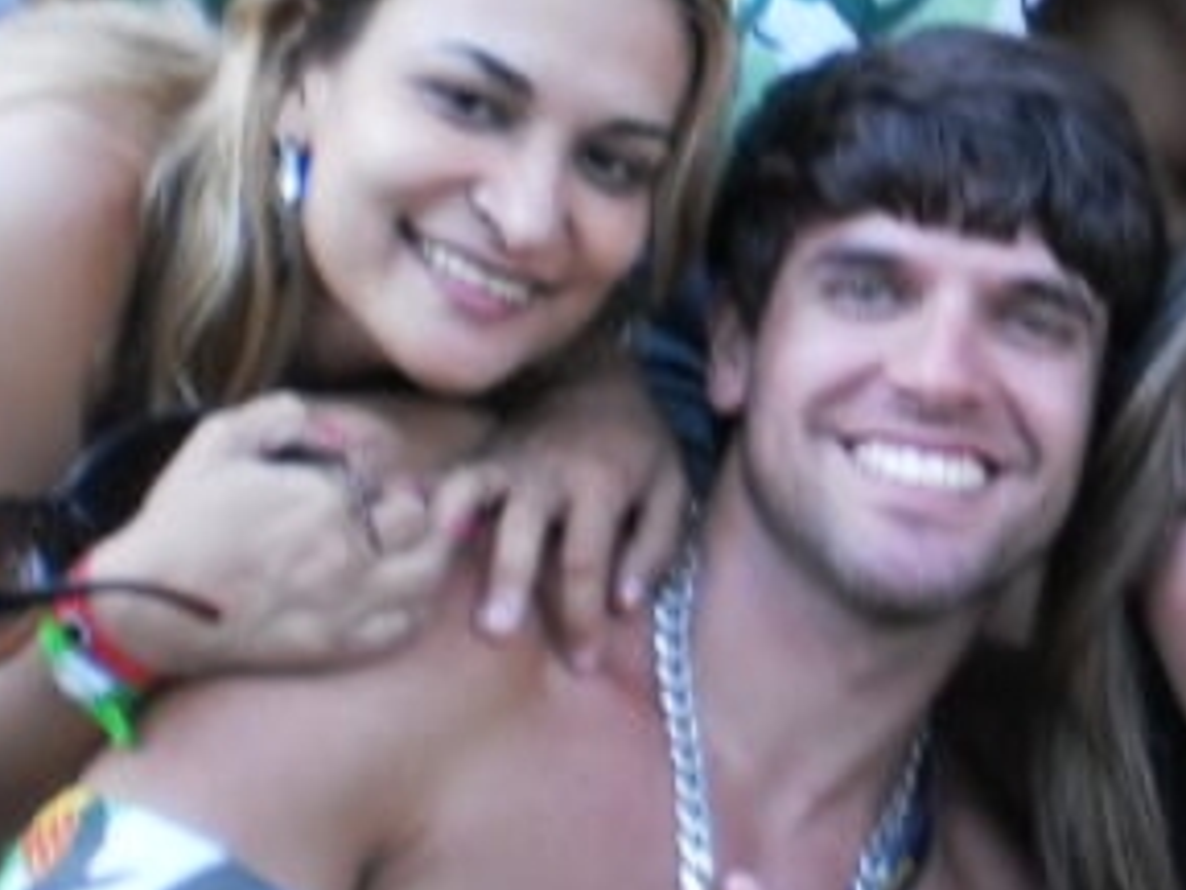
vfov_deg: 14.4
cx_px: 1083
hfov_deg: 19.3
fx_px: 3426
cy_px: -132
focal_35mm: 100
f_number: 3.1
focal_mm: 6.3
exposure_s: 1/30
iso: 100
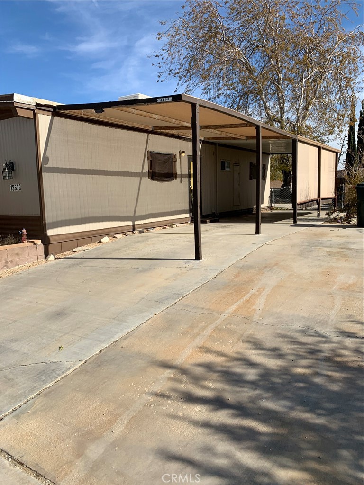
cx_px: 182
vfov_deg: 67.3
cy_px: 242
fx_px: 365
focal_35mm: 26
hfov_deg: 53.1
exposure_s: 1/2545
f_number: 1.8
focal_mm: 4.25
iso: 25
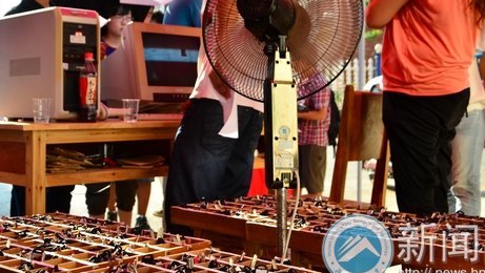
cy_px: 93
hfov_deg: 39.1
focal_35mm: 53
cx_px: 233
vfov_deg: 22.6
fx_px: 682
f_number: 6.3
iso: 250
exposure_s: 1/320
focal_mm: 26
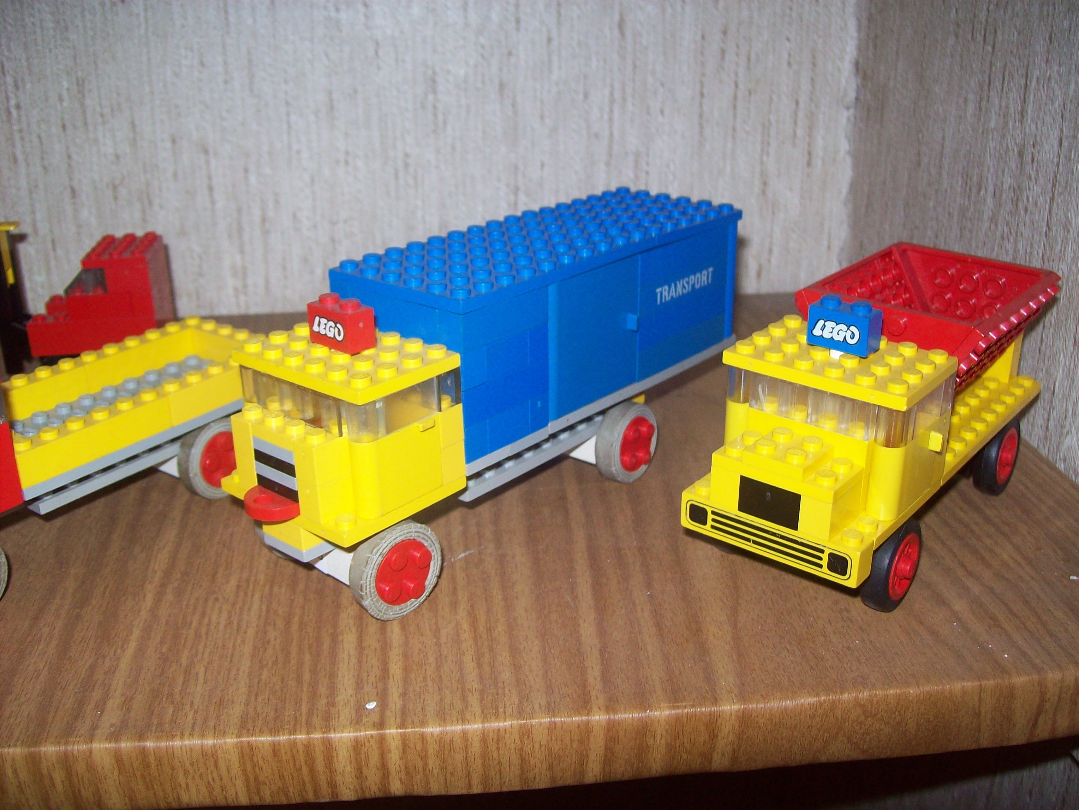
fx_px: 1122
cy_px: 405
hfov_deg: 51.4
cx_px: 540
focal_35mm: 36
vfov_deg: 39.7
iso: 80
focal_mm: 6
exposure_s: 1/64
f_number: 2.7
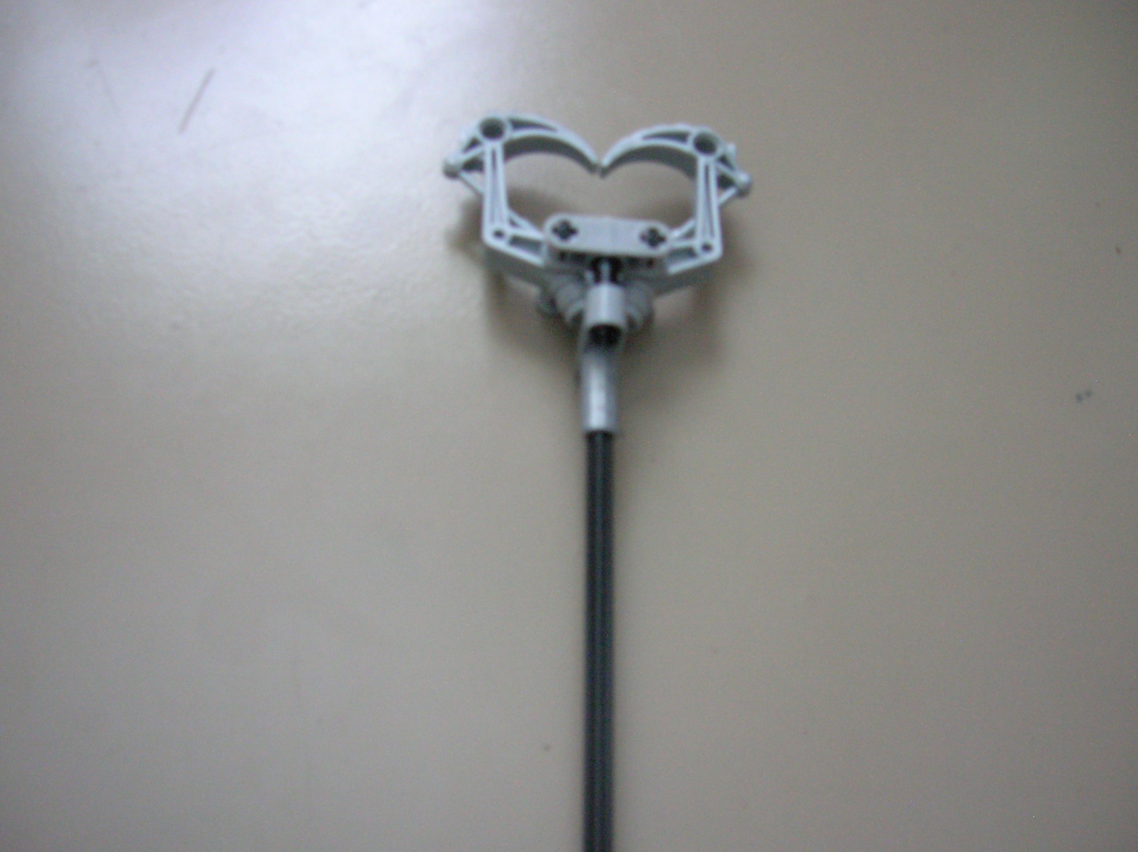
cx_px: 569
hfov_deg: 52.7
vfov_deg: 40.6
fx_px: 1150
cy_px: 426
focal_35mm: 35
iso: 200
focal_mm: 5.8
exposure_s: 1.14
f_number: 2.9
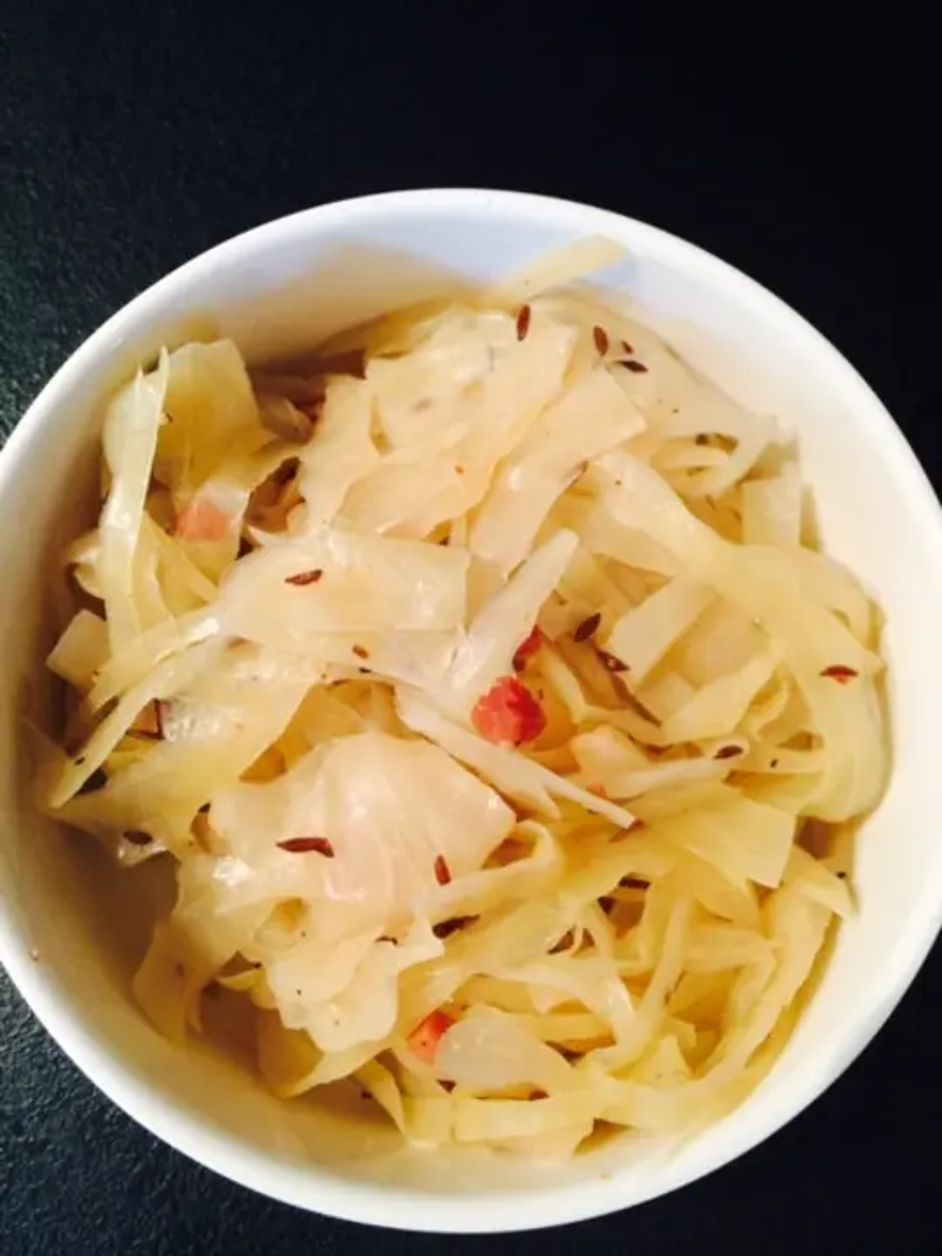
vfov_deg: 61.7
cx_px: 471
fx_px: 1052
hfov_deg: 48.2
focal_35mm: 29
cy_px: 628
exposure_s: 1/33
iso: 200
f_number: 2.2
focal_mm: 4.15
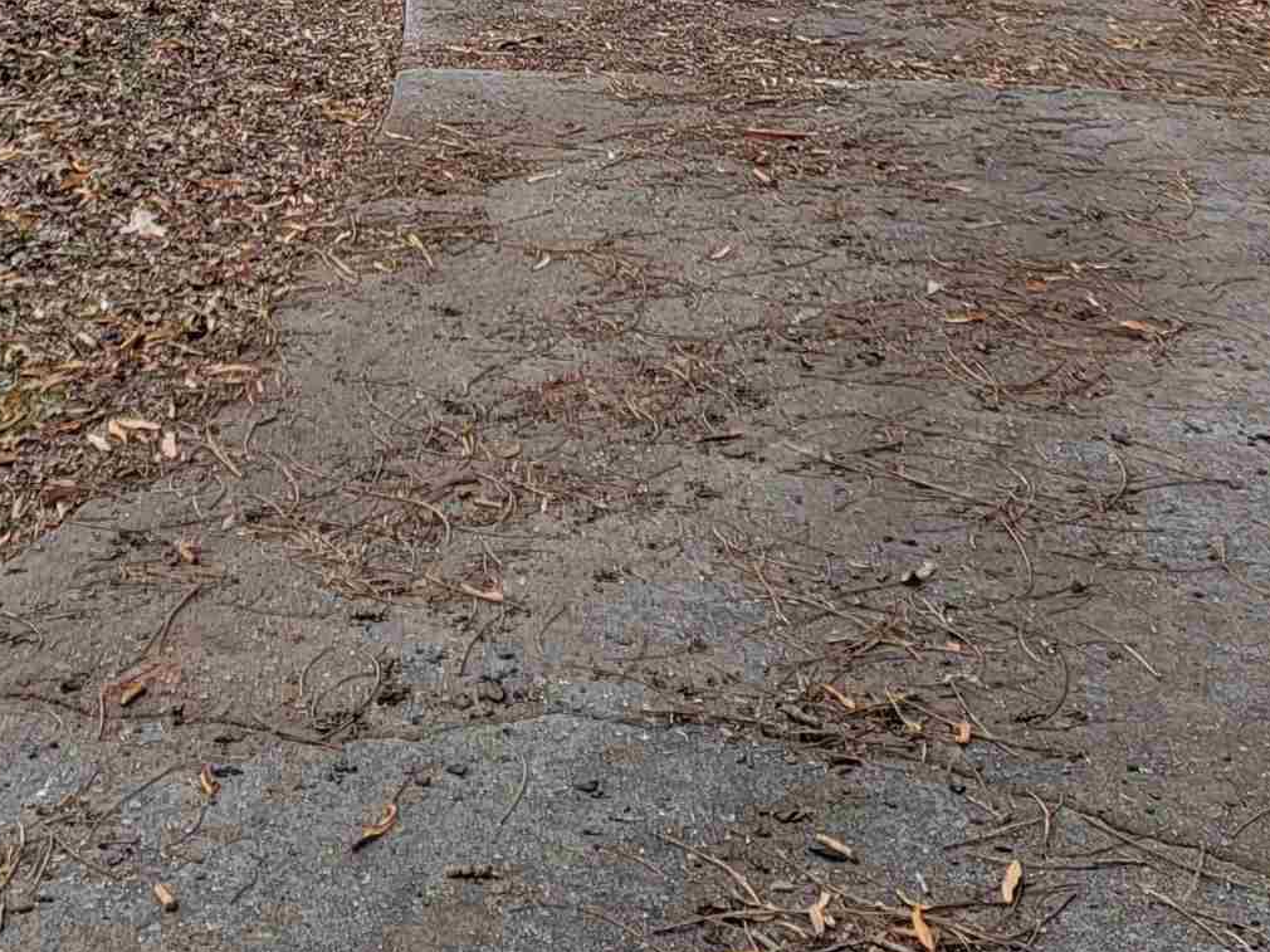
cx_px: 583
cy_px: -444
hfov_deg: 26.7
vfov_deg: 18.1
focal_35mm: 73
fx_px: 2678
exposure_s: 1/460
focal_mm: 6.7
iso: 16
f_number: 1.8
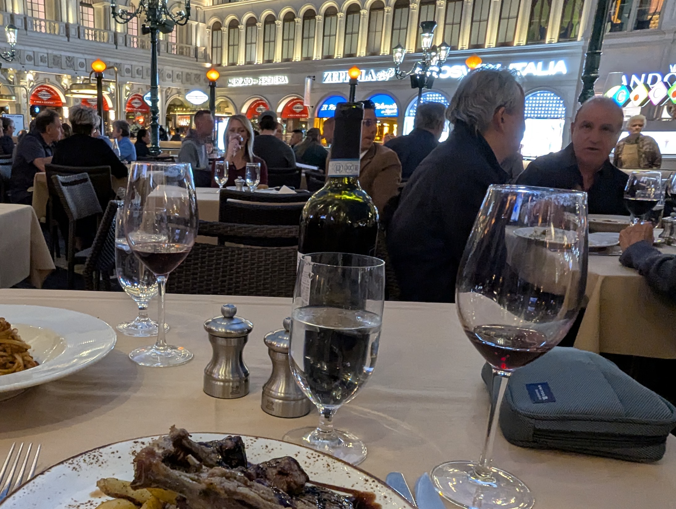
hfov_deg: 58.5
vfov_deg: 46.2
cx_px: 226
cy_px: 340
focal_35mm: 30
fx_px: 587
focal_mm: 2.35
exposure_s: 1/23.8
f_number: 2.2
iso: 321
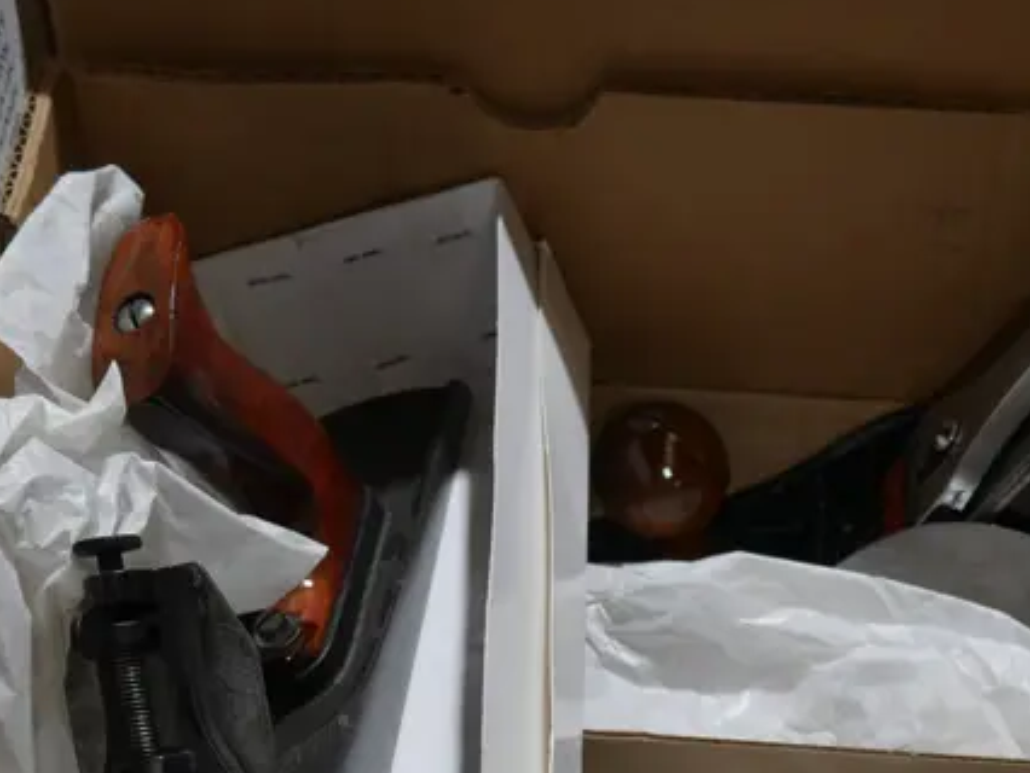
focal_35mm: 77
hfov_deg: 24.9
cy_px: 774
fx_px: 2292
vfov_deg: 18.6
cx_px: 808
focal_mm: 16
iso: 200
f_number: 3.6
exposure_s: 1/60
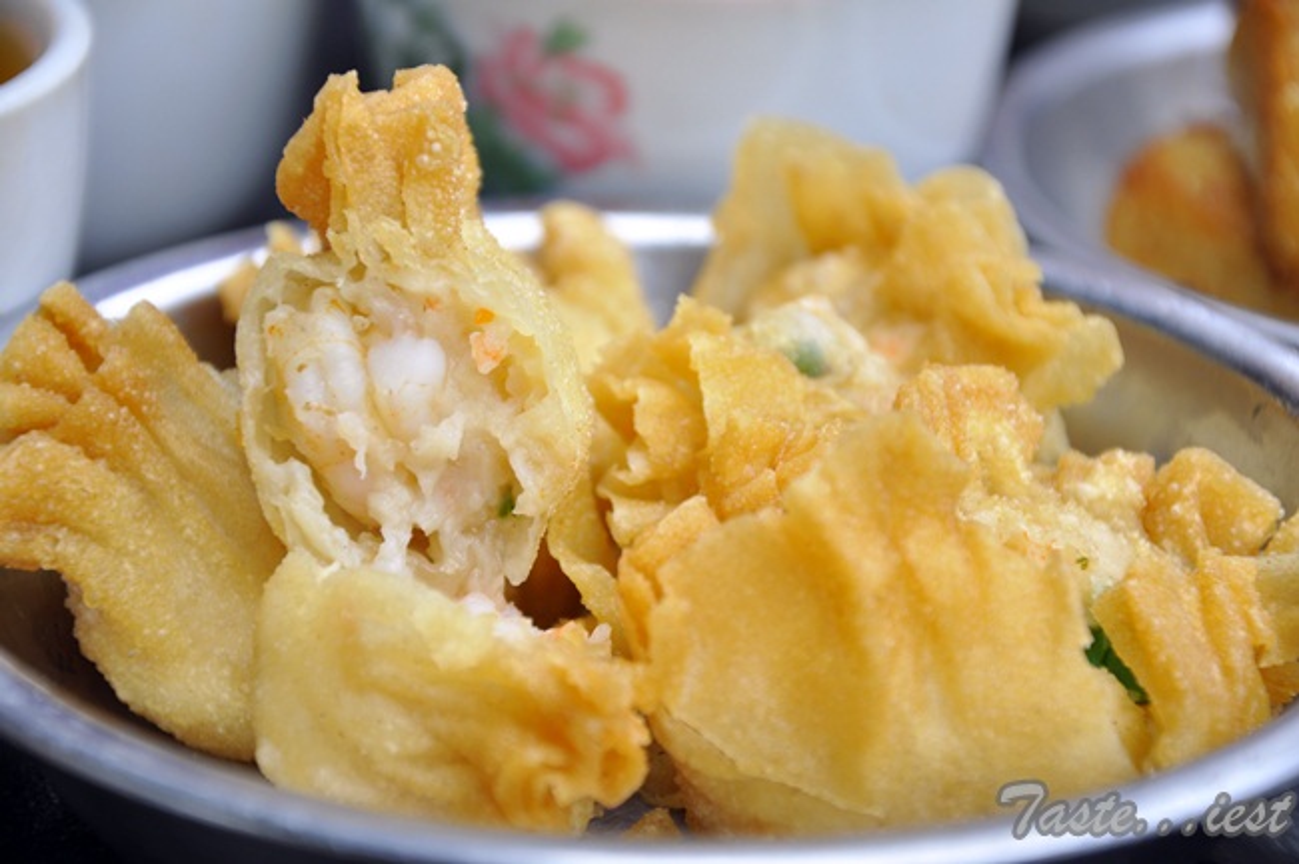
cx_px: 650
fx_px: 5677
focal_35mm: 158
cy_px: 432
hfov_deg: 13.1
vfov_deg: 8.7
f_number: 5.6
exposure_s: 1/100
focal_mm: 105
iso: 200
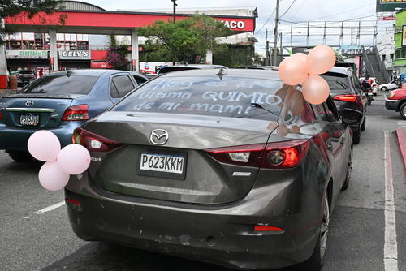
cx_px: 203
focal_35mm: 40
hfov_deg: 48.7
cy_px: 136
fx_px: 449
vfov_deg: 33.6
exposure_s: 1/500
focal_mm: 26.5
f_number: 8
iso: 360
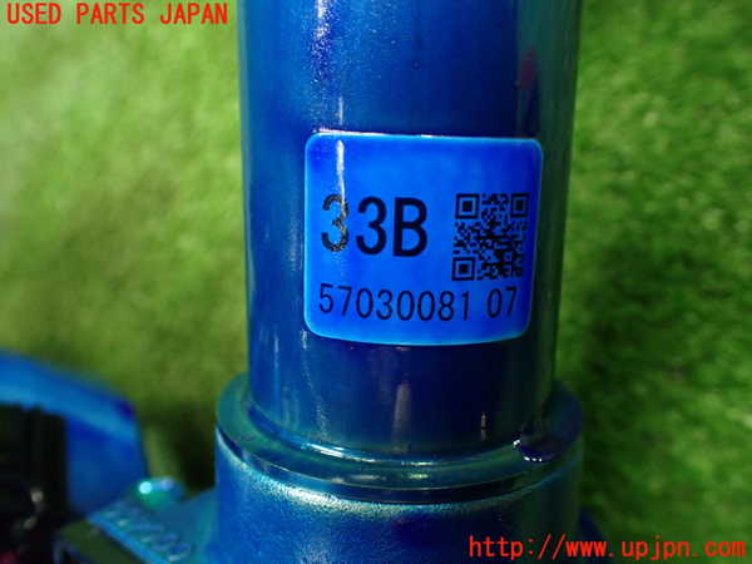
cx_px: 376
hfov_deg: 60.0
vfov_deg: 46.8
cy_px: 282
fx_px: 652
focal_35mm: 30
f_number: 2.3
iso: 800
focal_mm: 5.4
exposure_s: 1/60
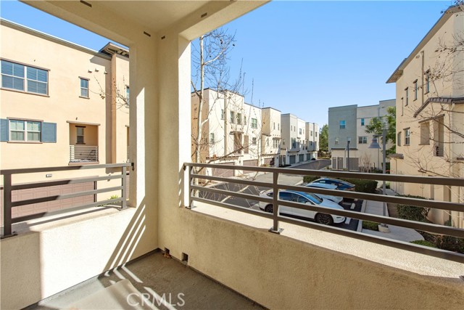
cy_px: 155
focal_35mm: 14
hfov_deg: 104.2
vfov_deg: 81.2
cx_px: 232
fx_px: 180
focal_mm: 14
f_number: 11
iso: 200
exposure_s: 1/500
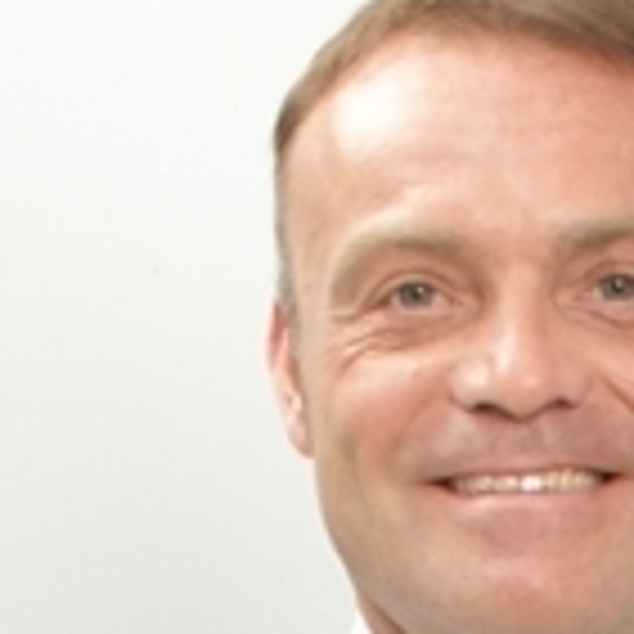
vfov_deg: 6.9
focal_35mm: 222
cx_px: 771
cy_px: 2037
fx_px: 4600
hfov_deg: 7.8
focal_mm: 24
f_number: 8
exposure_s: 1/30
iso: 400
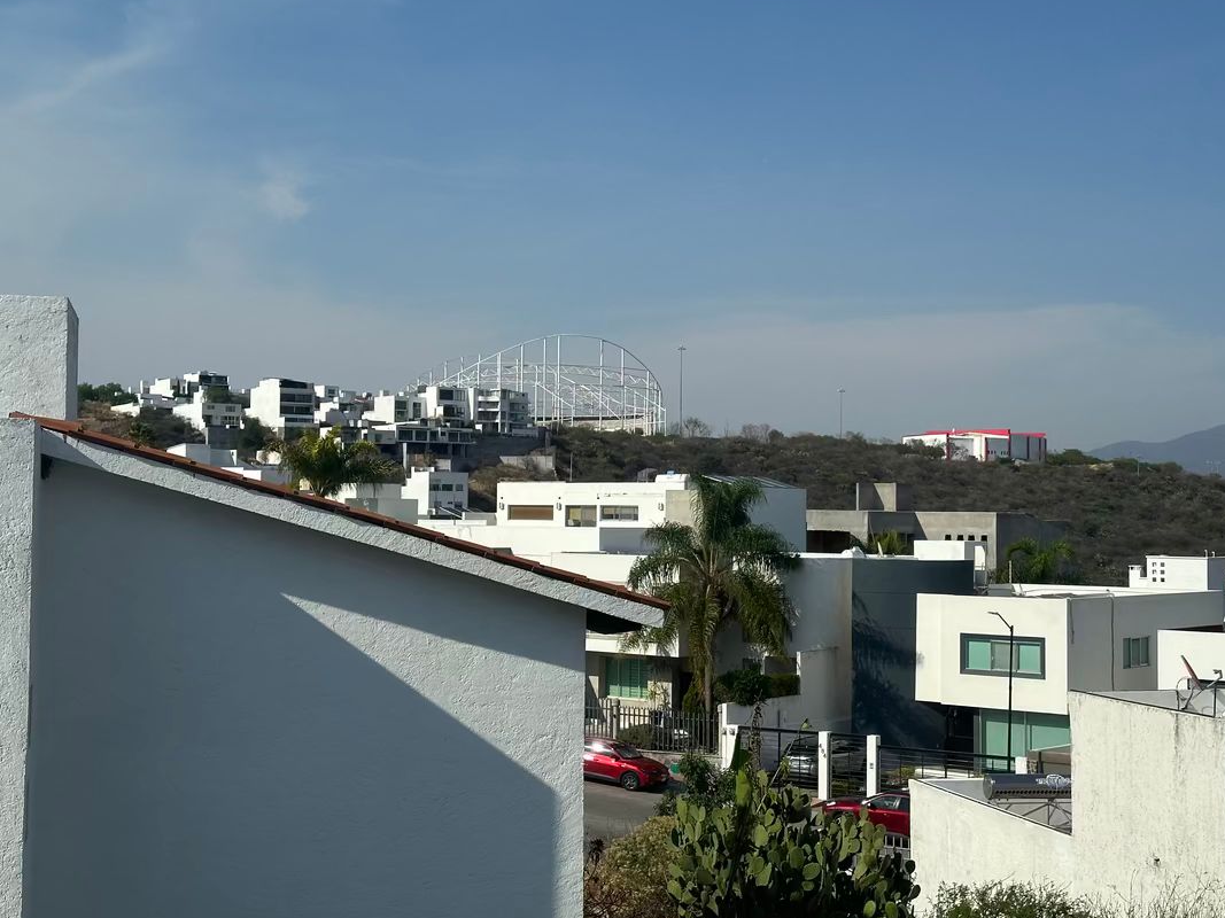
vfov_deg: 27.0
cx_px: 670
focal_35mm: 54
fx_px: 1911
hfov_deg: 35.5
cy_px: 433
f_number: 1.78
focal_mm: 6.86
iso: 64
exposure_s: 1/1289
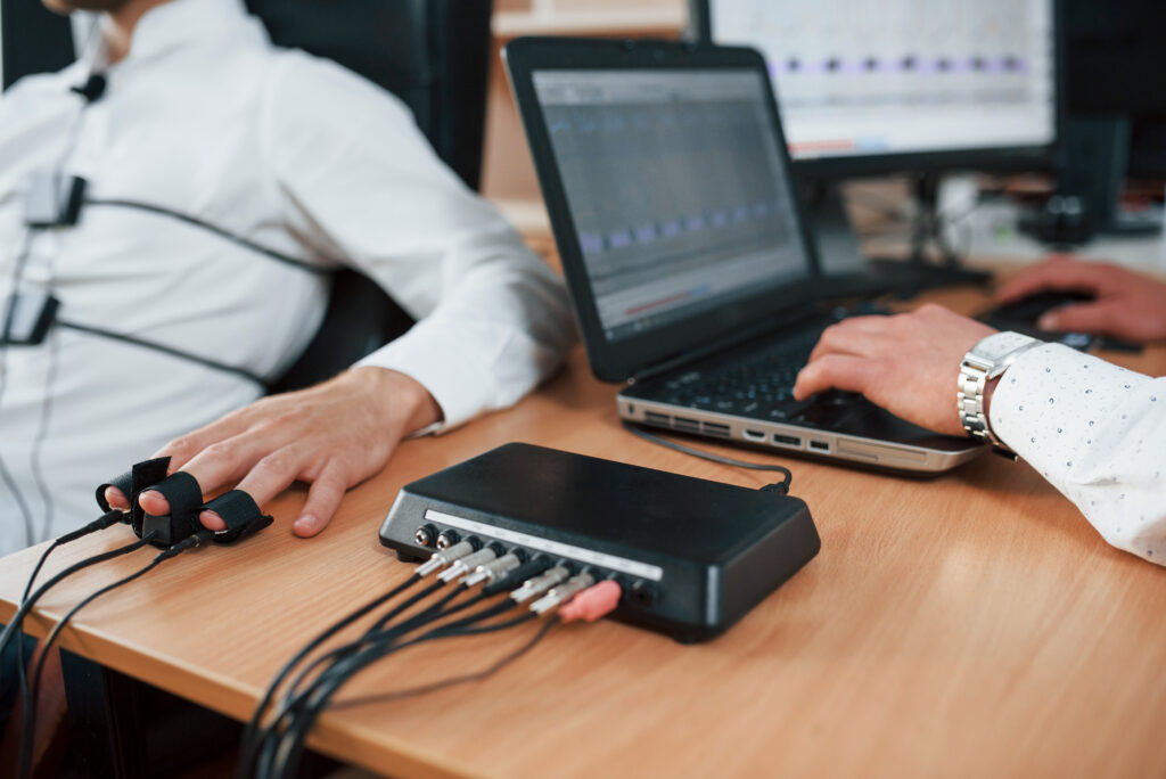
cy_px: 390
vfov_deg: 37.9
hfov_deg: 54.4
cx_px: 583
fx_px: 1134
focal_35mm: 35
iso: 400
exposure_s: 1/200
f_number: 2.2
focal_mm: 35
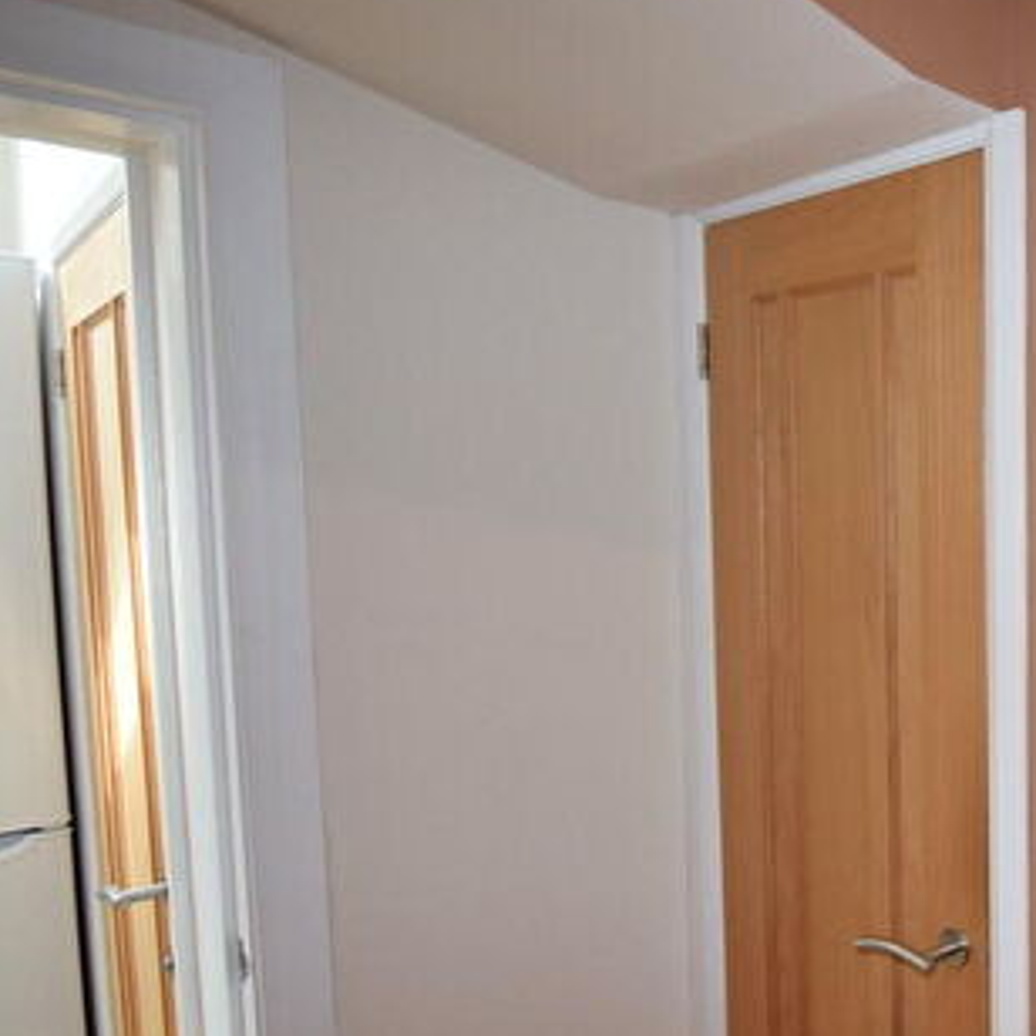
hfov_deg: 42.1
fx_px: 982
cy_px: 600
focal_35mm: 29
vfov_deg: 55.4
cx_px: 1174
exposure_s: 1/125
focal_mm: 10
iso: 800
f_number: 5.6
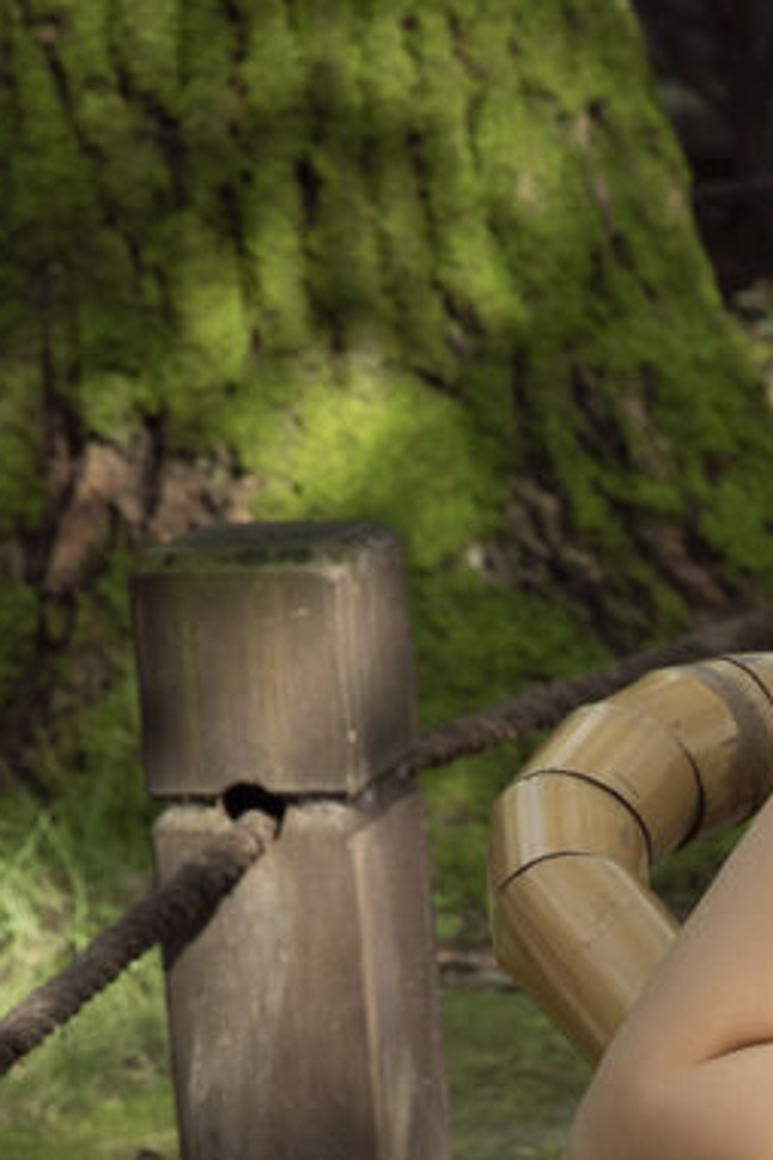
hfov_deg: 4.2
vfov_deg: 6.3
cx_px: 1223
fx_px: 10499
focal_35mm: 326
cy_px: 1315
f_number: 9
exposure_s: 1/160
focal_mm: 70
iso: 500
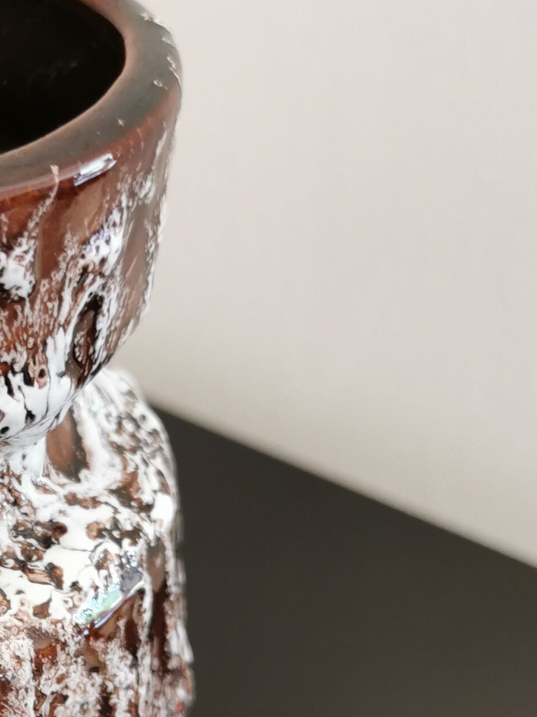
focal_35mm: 78
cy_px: 570
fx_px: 1614
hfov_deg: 17.4
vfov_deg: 24.6
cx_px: -206
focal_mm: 5.58
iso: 125
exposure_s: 1/50
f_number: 1.8
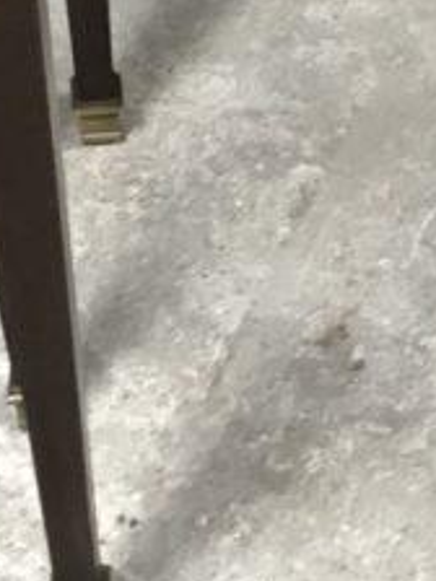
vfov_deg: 8.1
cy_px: -402
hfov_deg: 6.2
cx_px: 503
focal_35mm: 238
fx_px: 3997
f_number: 2.4
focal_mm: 6
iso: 160
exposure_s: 1/25
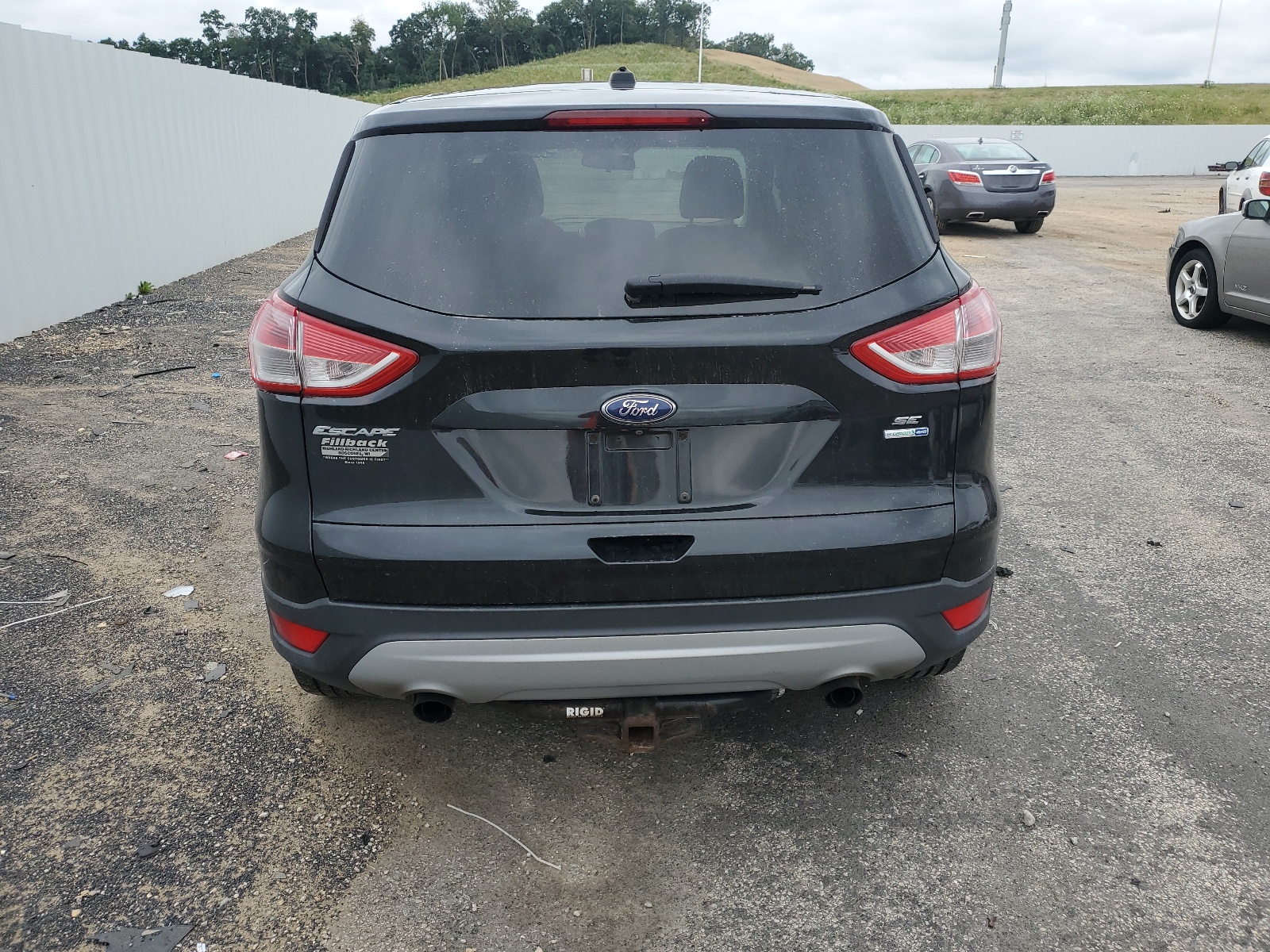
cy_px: 476
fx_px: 954
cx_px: 635
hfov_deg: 67.3
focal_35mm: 26
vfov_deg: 53.1
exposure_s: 1/588
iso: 50
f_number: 1.5
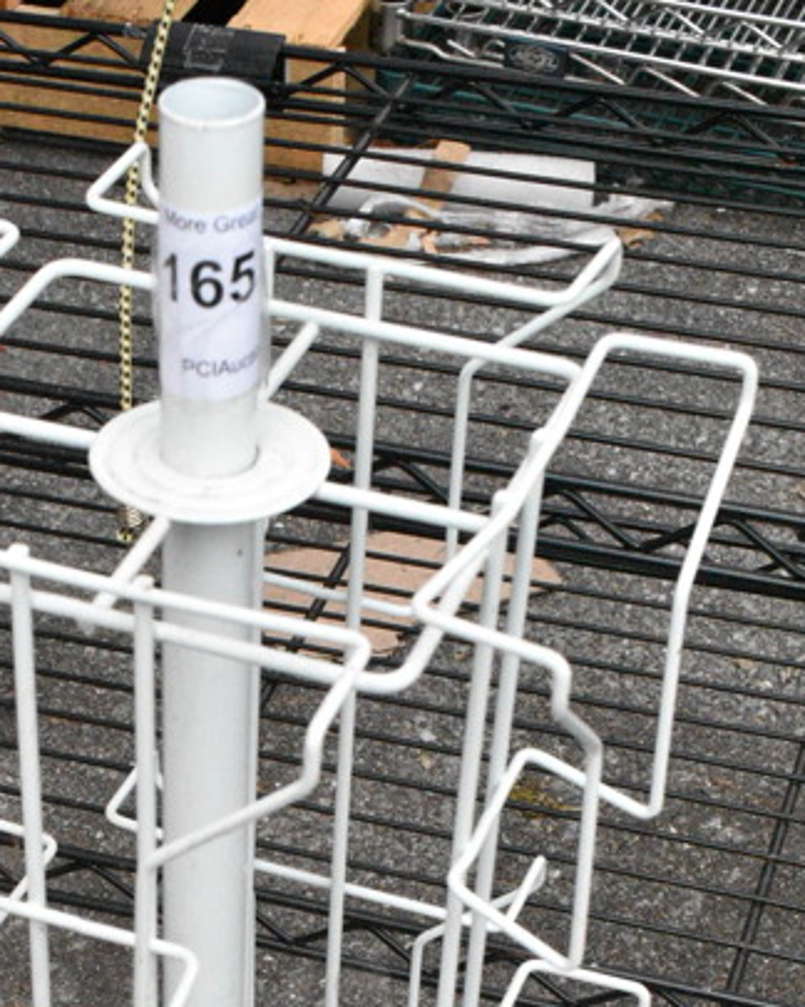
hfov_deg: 17.2
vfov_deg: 20.6
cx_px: 219
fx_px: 2651
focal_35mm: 89
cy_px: 1088
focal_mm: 28
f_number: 11
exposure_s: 1/500
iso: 6400
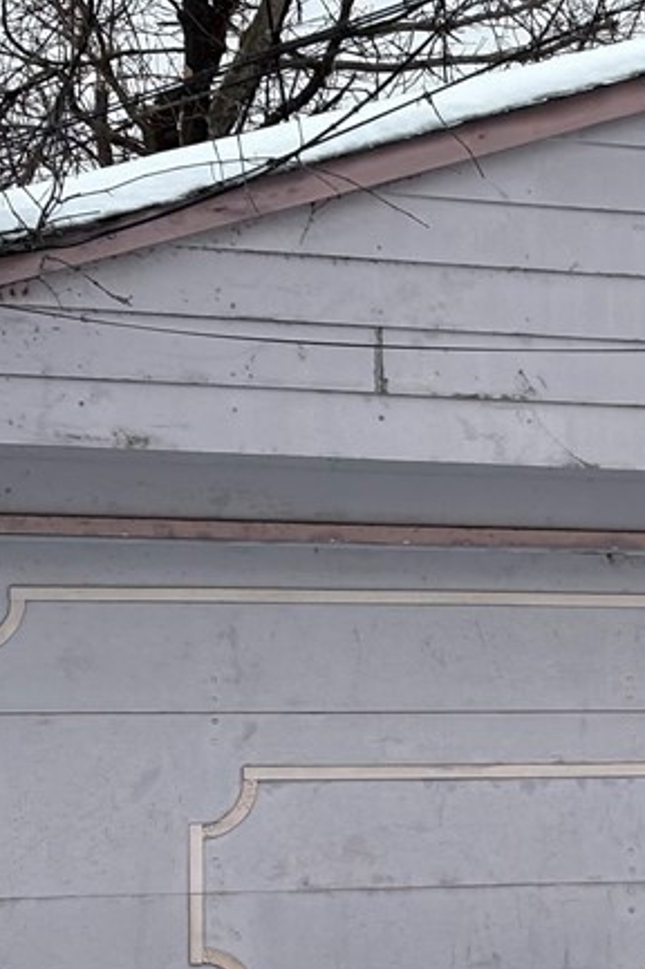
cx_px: 815
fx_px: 3445
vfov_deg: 15.9
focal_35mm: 128
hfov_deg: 10.5
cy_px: 732
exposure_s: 1/1453
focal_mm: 5.96
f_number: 1.6
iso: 50
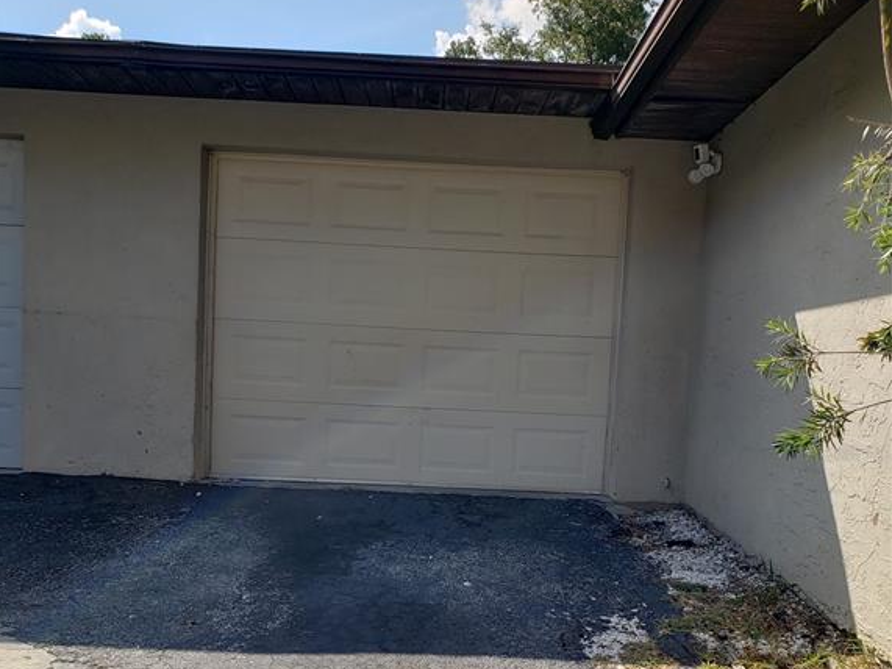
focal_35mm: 35
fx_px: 902
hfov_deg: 52.6
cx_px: 444
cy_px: 453
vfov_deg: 40.1
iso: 50
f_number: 2.4
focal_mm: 4.3
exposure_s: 1/1435
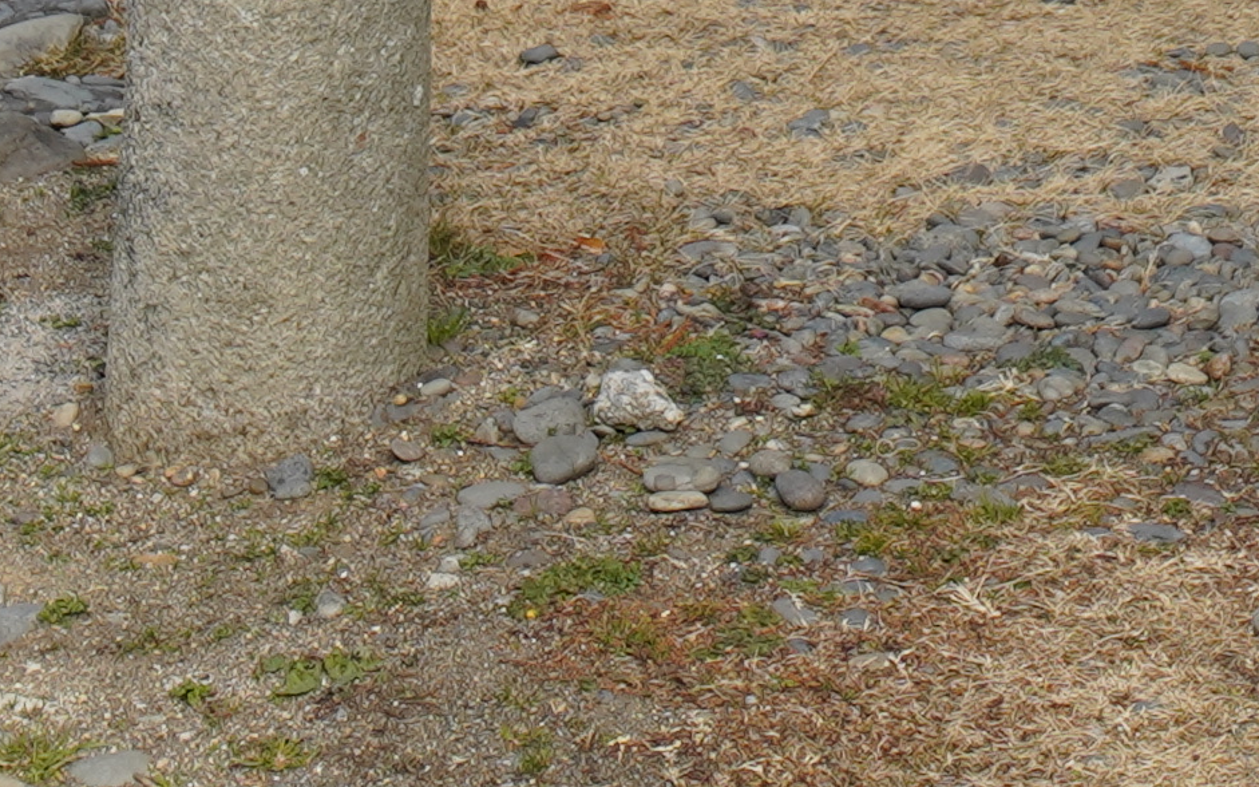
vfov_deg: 9.8
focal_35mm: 117
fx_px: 4014
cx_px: 906
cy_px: -1150
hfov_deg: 17.7
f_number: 5
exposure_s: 1/100
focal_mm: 18
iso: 100
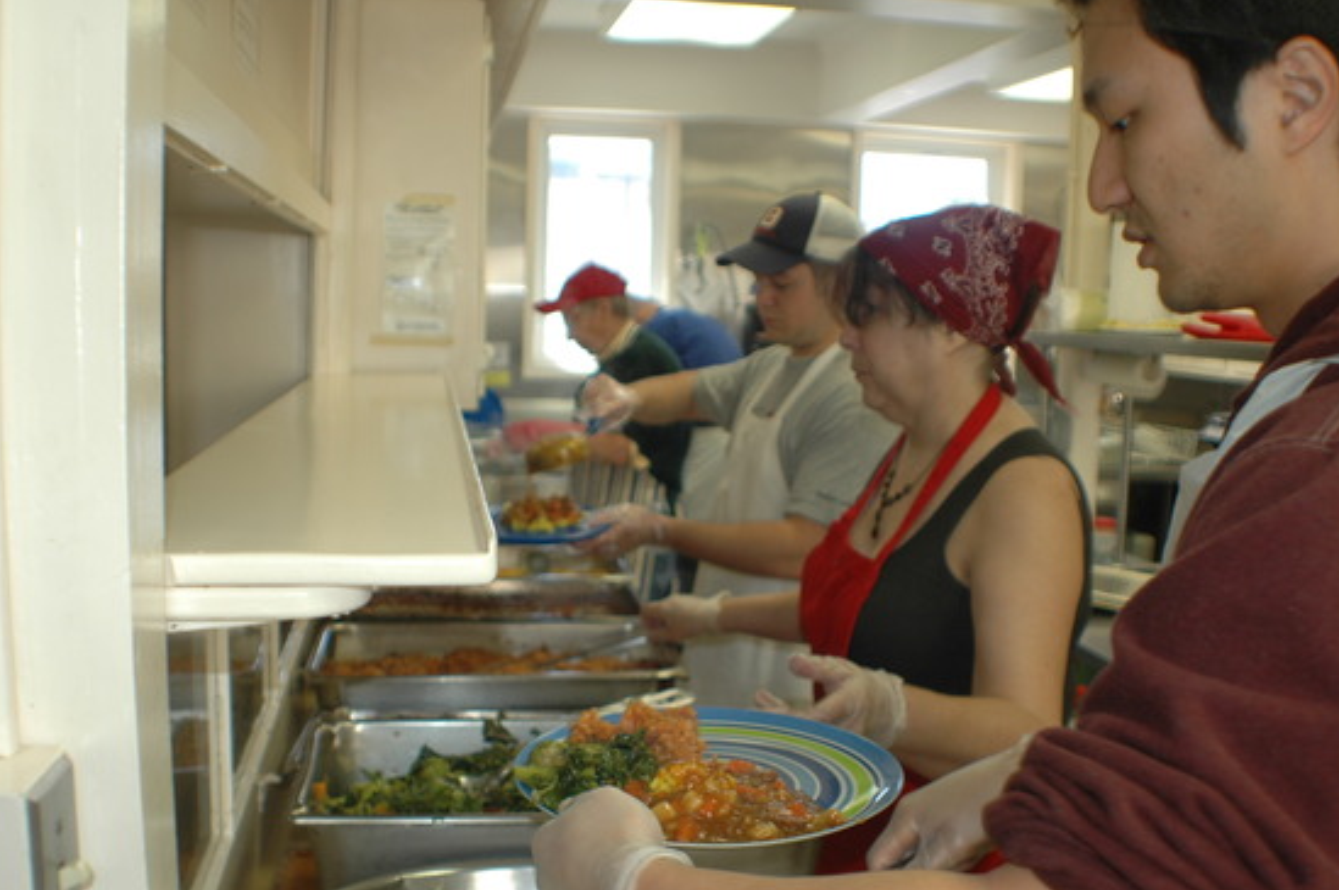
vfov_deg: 27.4
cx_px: 659
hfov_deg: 40.4
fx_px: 1821
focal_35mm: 49
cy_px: 512
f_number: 2.8
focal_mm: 28
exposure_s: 1/100
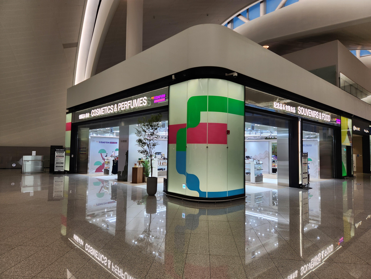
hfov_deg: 73.9
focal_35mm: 23
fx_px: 247
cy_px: 140
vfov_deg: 58.9
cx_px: 186
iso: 40
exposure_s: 1/120
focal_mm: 5.4
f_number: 1.8
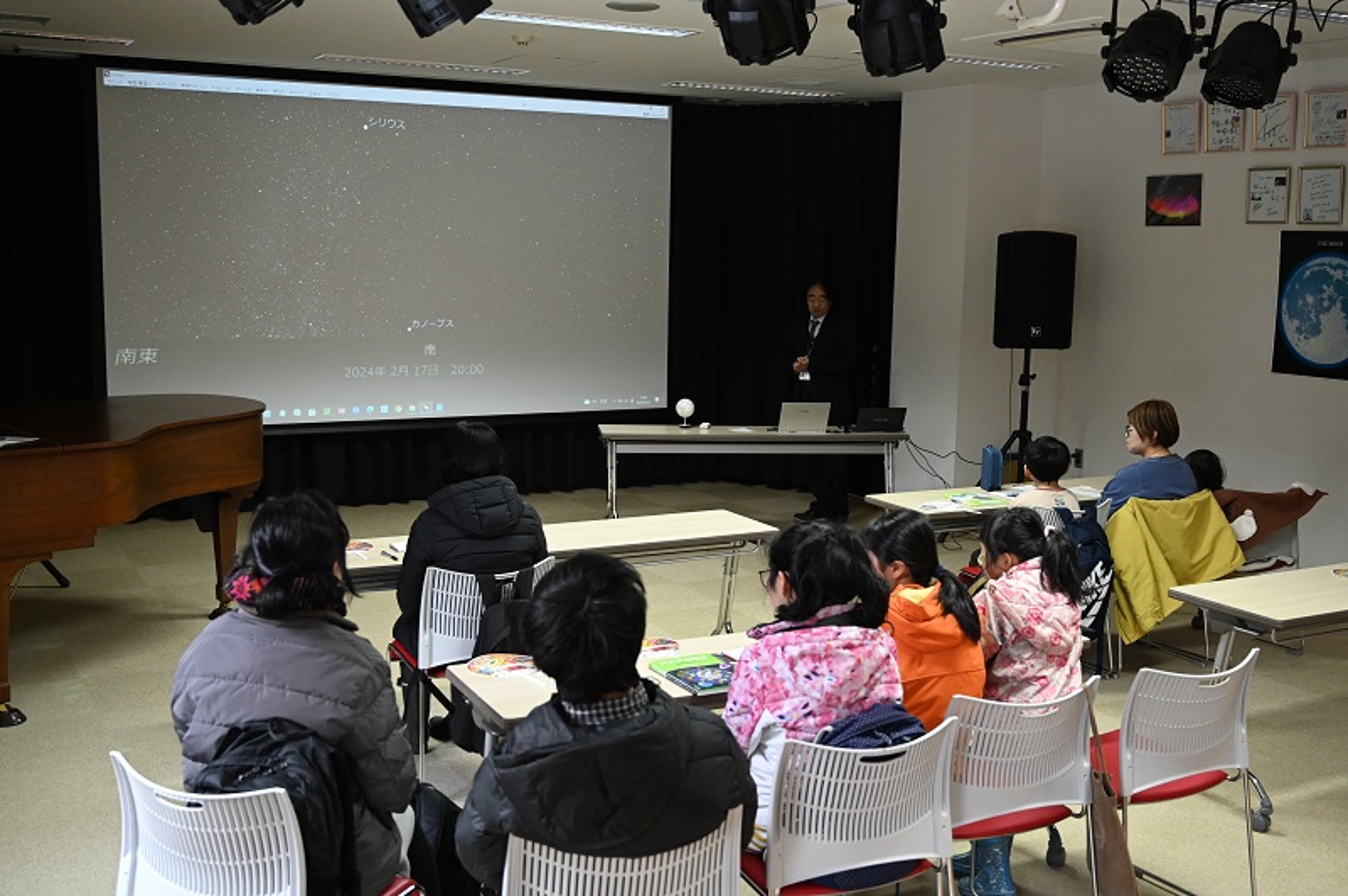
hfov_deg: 50.7
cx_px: 674
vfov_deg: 35.0
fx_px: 1422
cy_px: 448
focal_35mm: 38
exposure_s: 1/250
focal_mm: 38
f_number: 4
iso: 3200
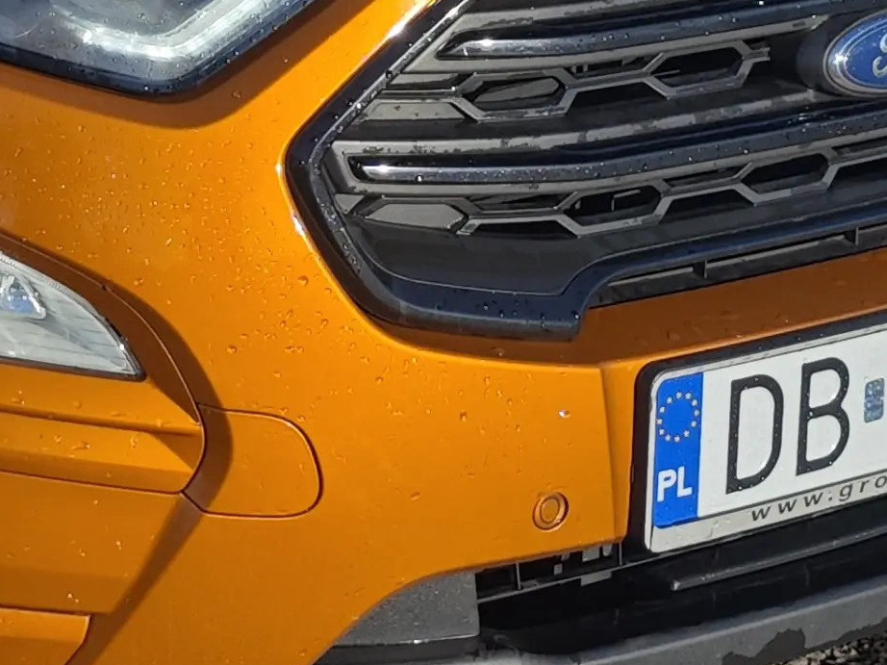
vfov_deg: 11.5
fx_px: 3202
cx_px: 97
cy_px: -229
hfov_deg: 15.6
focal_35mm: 125
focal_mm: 8.72
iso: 50
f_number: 2
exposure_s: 1/2026
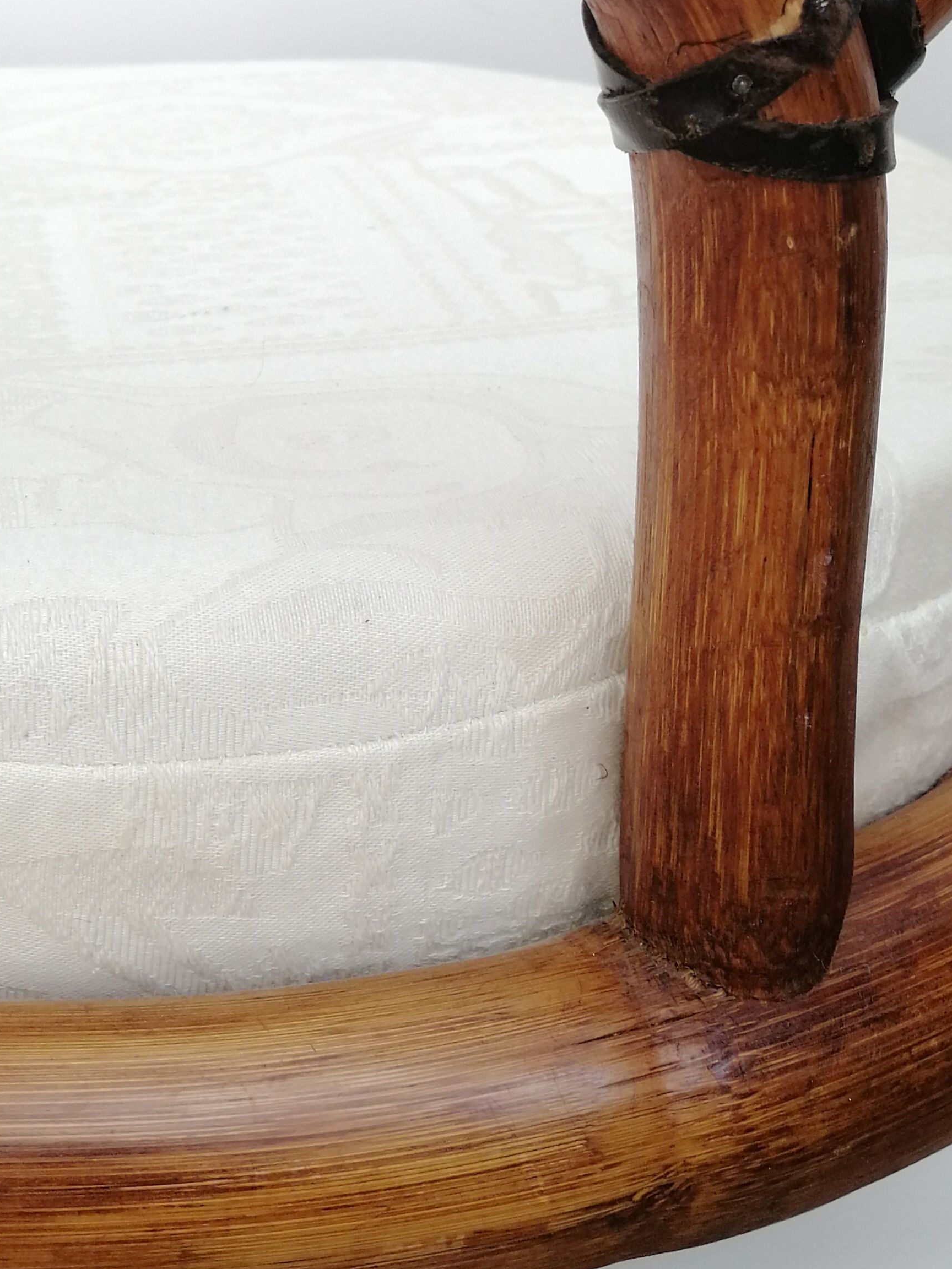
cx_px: 134
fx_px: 2200
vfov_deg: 29.7
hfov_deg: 23.9
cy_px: -39
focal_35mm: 60
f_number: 1.8
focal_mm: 3.95
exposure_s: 1/120
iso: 64
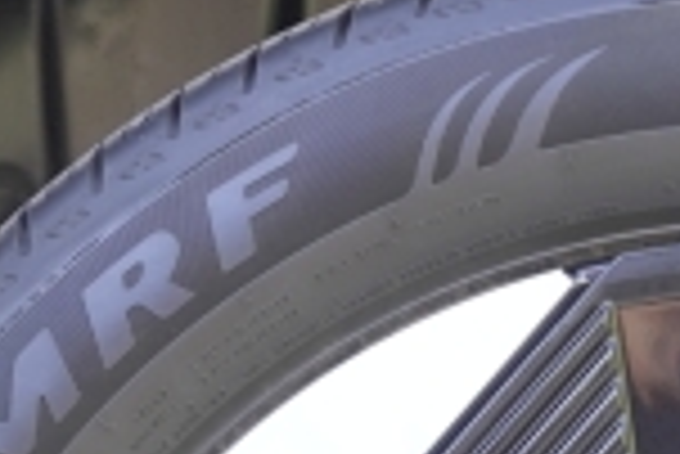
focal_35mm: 296
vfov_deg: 4.6
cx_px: 752
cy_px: 1063
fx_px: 5596
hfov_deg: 6.9
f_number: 5
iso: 320
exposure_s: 1/60
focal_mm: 56
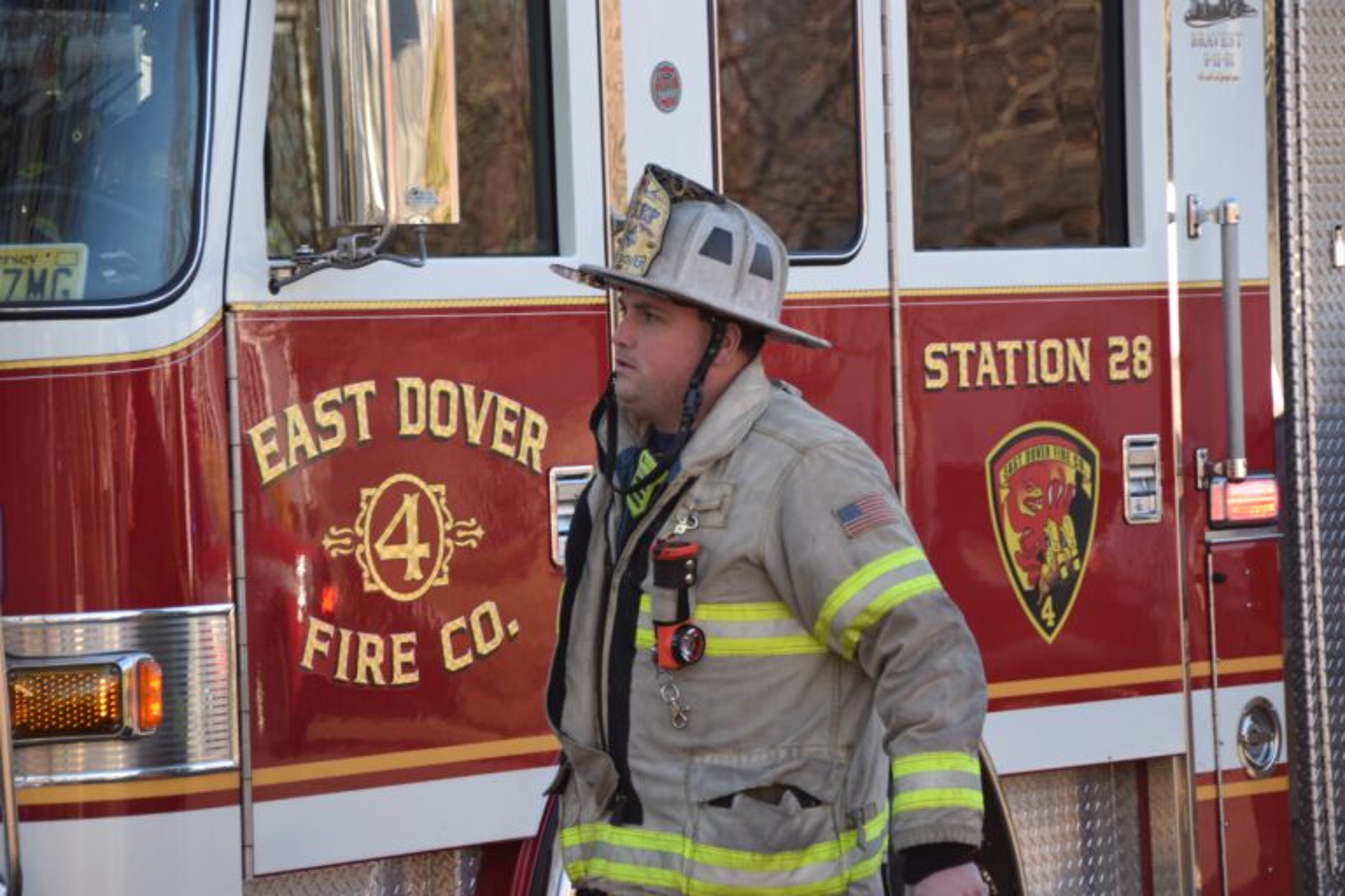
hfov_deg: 12.2
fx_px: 6276
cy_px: 448
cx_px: 672
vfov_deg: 8.2
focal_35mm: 168
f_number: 5.3
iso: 400
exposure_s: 1/320
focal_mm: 112
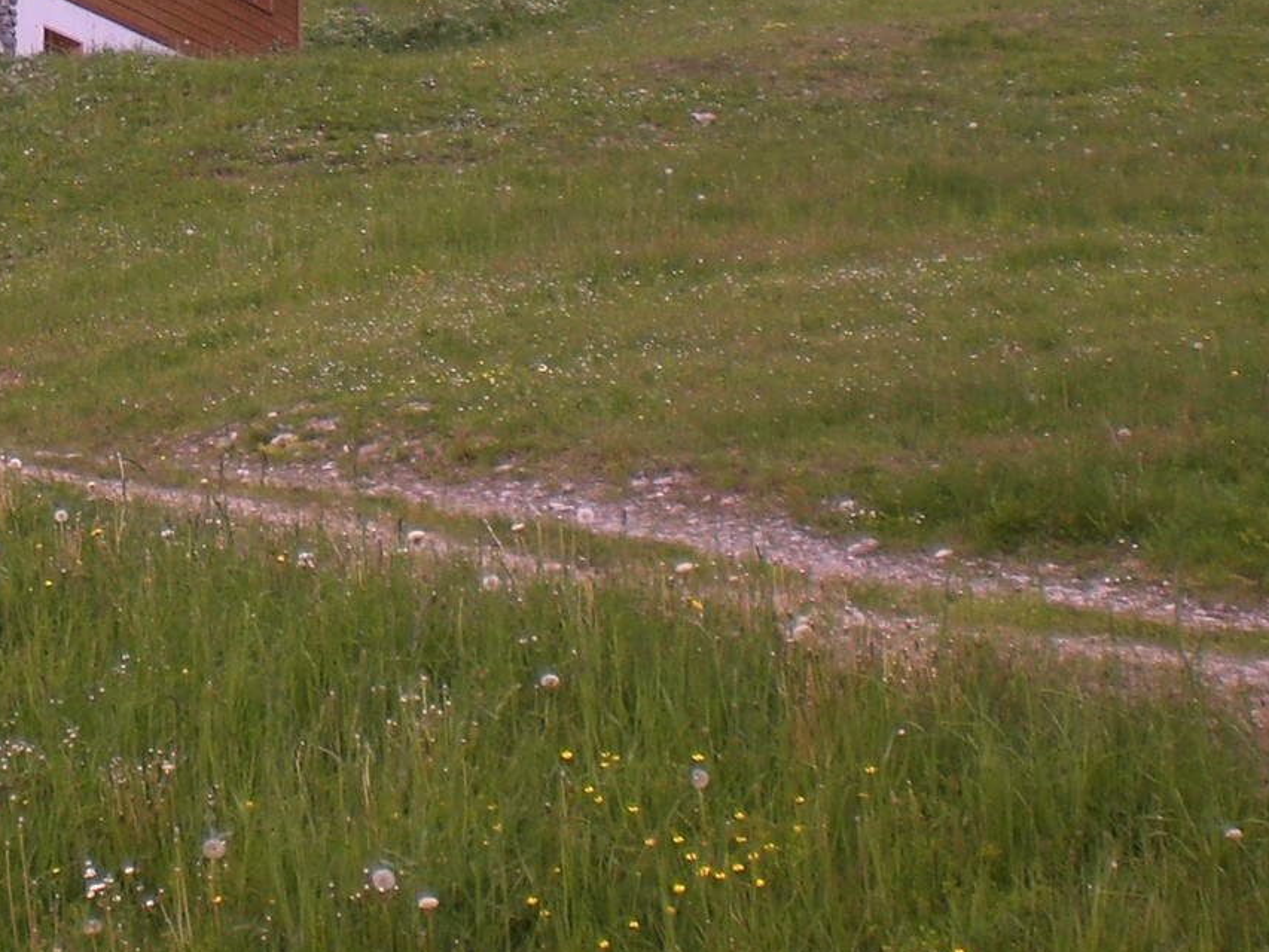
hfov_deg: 19.9
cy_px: -207
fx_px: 3483
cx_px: -69
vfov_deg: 15.0
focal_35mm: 95
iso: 50
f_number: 4.4
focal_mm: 6.3
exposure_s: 1/320
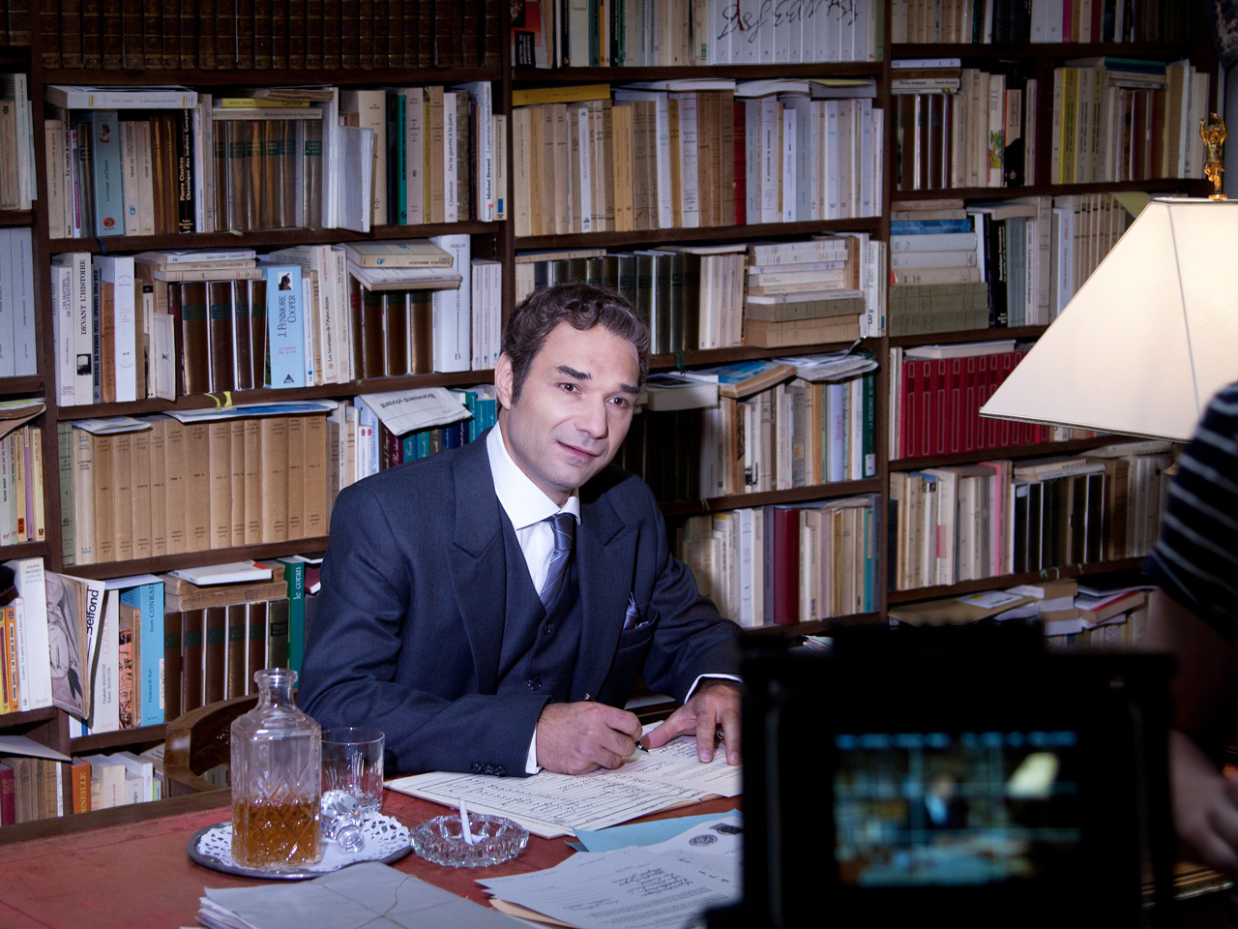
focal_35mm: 29
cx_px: 619
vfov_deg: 48.2
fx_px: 1037
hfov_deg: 61.7
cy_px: 464
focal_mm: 4.15
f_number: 2.2
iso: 100
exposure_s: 1/8
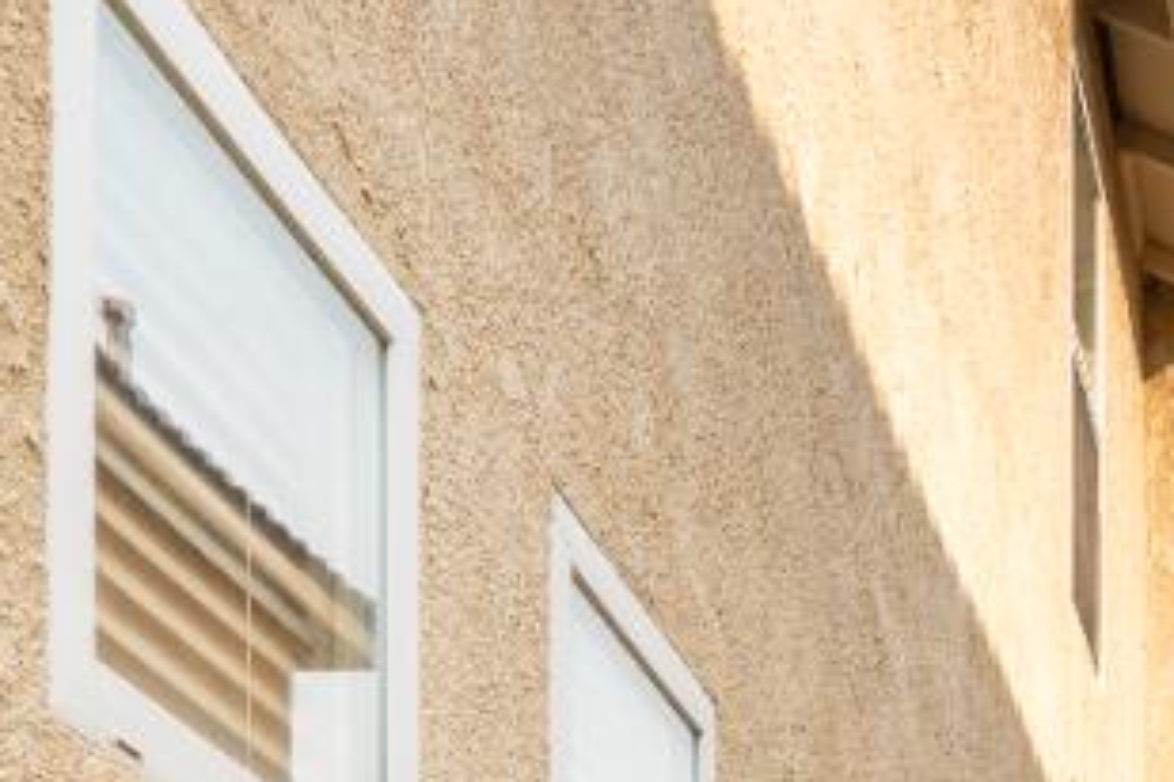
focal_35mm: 68
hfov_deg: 25.4
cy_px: 1499
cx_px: 1535
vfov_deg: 16.1
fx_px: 2217
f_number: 9
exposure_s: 1/250
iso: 320
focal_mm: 14
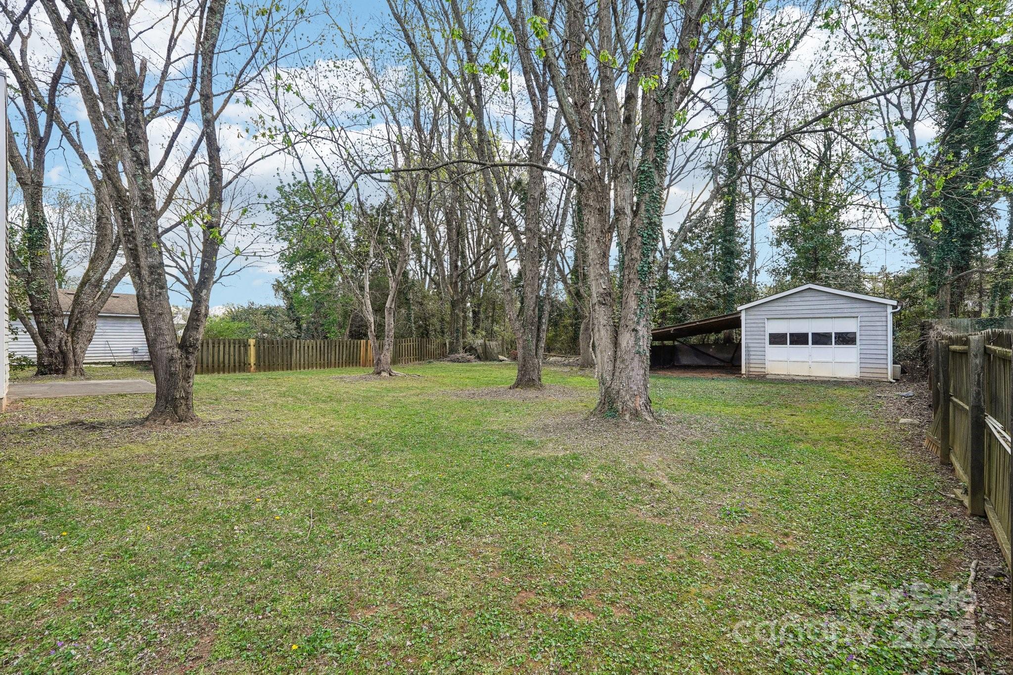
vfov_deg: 77.3
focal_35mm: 15
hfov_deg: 100.4
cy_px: 338
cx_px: 506
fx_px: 422
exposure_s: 1/30
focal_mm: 10
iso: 100
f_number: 8
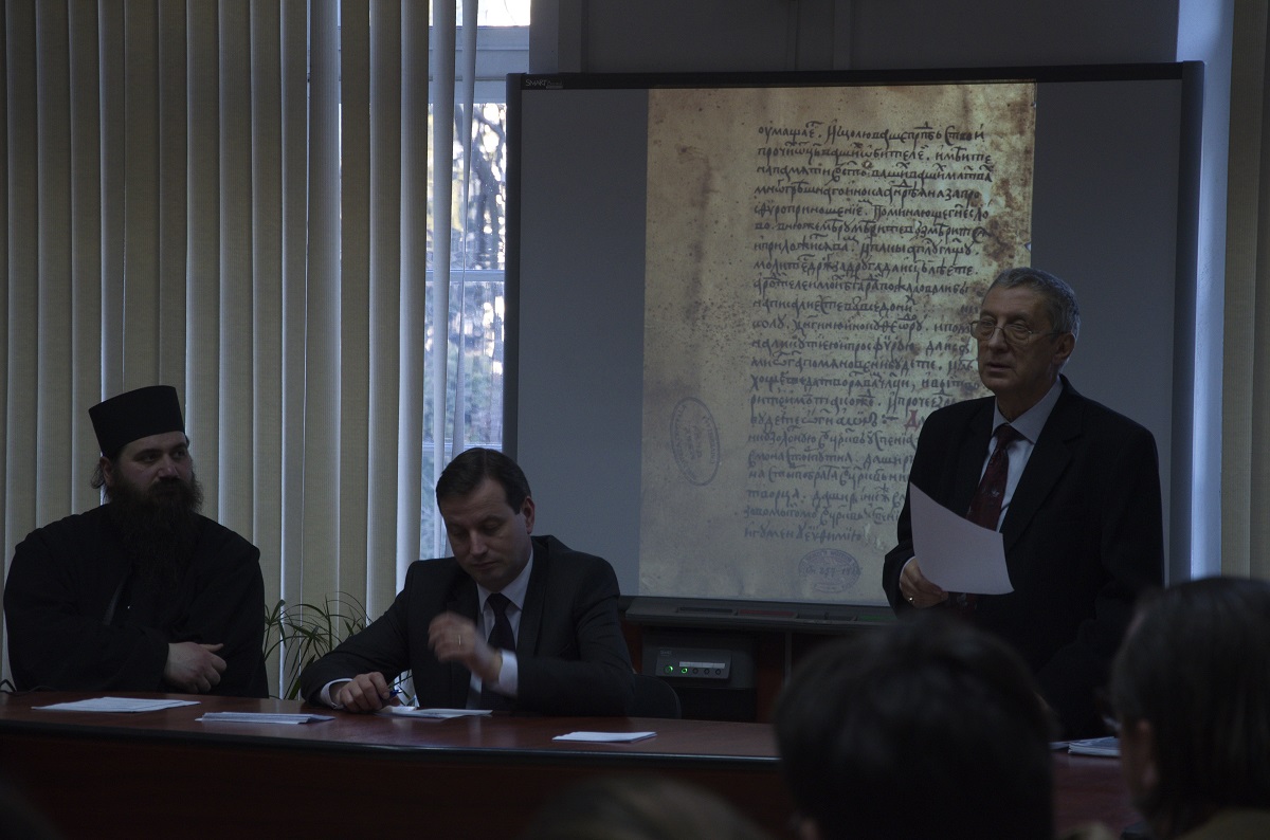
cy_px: 420
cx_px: 635
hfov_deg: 16.1
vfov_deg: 10.7
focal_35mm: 128
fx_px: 4487
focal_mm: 85
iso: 800
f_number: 5.6
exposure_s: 1/40
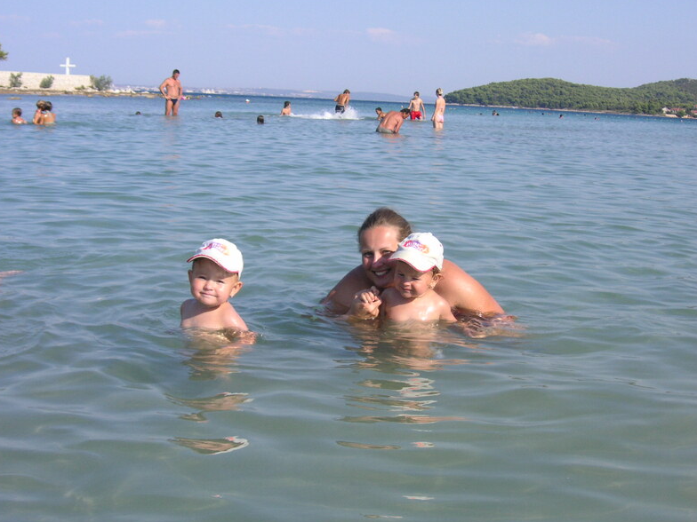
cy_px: 261
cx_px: 344
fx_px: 1027
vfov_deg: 28.6
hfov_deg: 37.5
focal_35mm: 51
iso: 50
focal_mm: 8.4
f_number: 8
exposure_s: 1/180
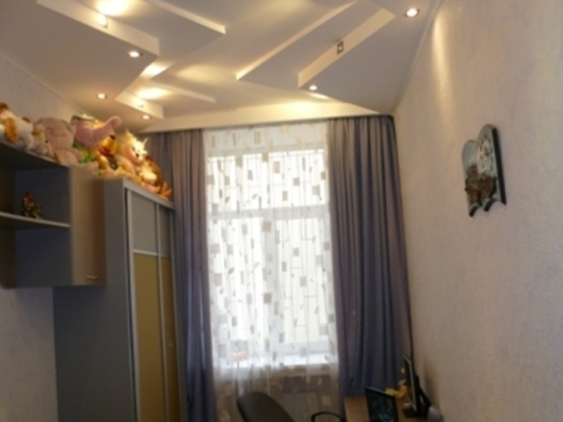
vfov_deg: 44.0
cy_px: 234
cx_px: 292
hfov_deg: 56.8
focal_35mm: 32
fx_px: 520
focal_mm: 5
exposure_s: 1/25
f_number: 2.8
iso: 100
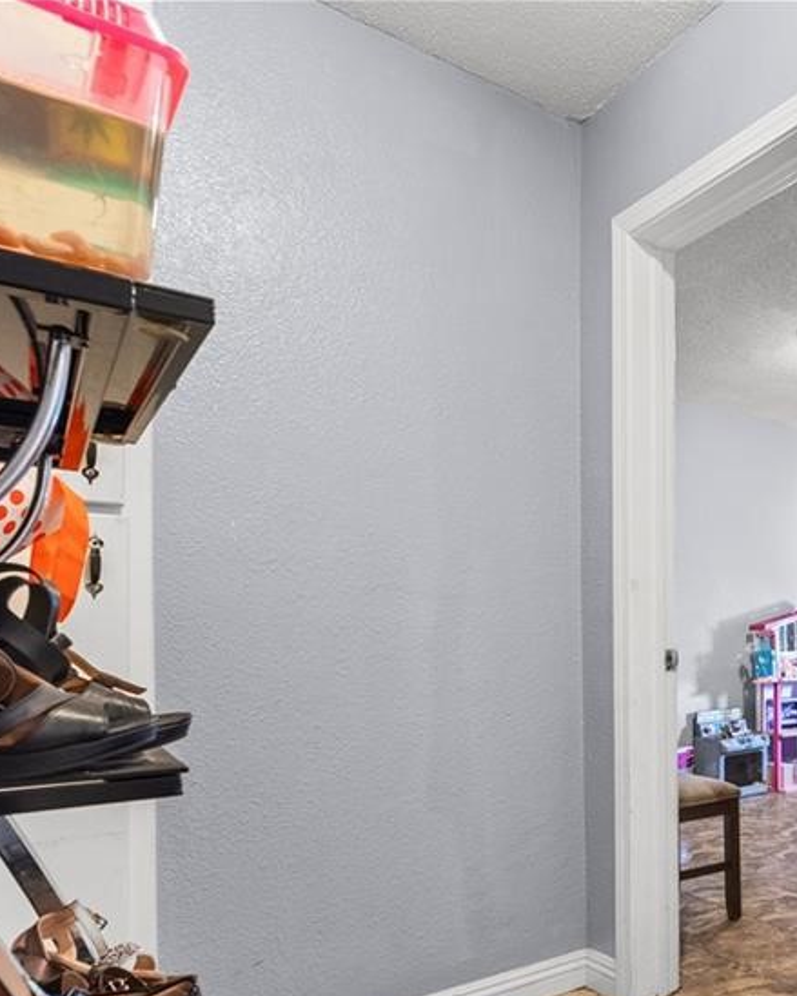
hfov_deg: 43.0
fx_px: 852
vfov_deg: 59.9
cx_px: 801
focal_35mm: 29
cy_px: 618
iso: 400
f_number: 8
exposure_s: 3.2
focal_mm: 16.5
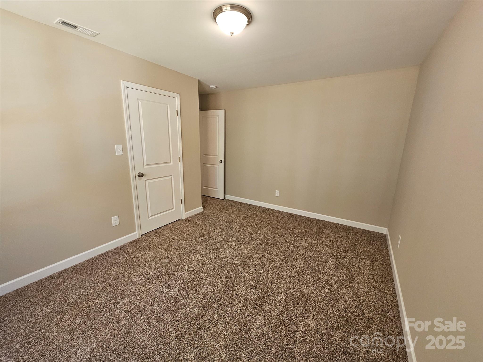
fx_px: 181
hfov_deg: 106.2
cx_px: 242
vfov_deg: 89.9
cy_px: 181
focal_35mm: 13
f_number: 2.2
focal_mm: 2.2
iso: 160
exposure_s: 1/60
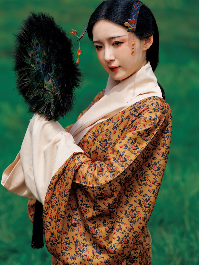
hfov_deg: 17.0
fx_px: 667
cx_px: 100
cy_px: 132
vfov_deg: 22.5
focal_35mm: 87
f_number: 4.5
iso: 250
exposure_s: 1/1000
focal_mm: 110
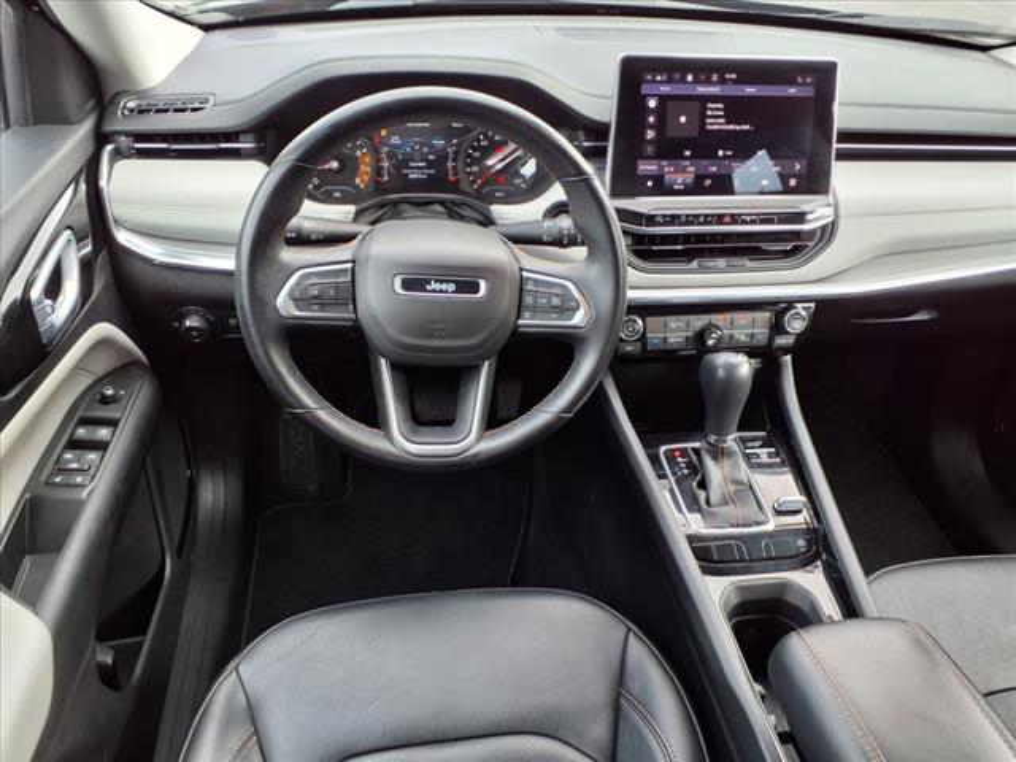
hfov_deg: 65.3
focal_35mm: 27
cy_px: 381
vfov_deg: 51.4
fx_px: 792
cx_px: 508
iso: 50
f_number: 1.9
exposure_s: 1/120
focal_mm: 3.58
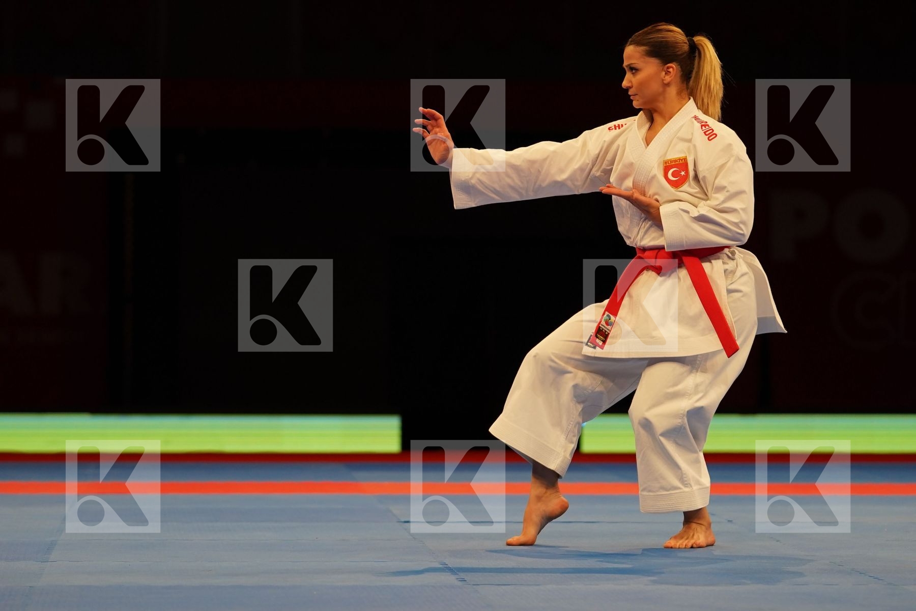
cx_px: 458
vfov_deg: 8.1
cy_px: 306
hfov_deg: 12.2
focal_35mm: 169
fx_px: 4300
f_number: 2.8
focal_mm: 113
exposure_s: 1/500
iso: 1000
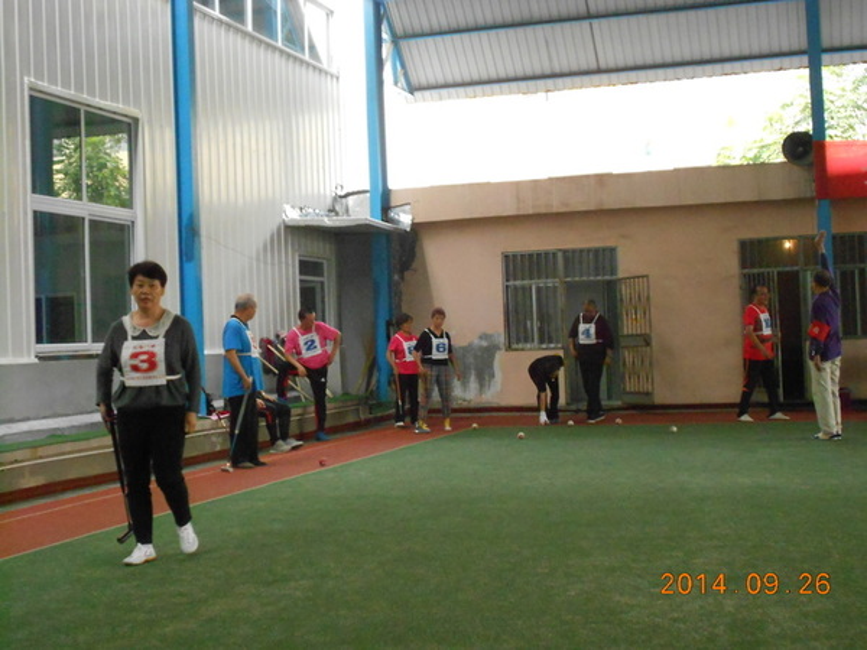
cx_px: 434
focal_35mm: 49
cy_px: 325
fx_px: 1227
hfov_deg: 38.9
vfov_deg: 29.7
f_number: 4.5
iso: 800
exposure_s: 1/160
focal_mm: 8.8
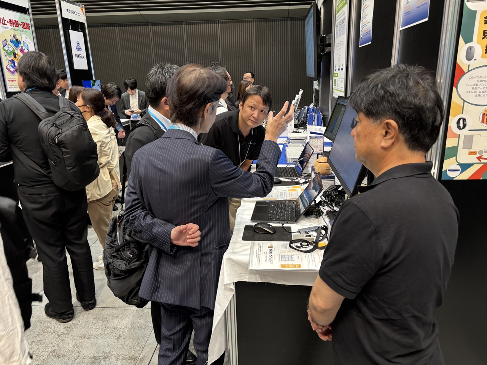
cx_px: 244
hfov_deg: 67.3
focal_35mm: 26
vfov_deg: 53.1
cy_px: 182
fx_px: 366
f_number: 1.6
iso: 200
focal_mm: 5.96
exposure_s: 1/50
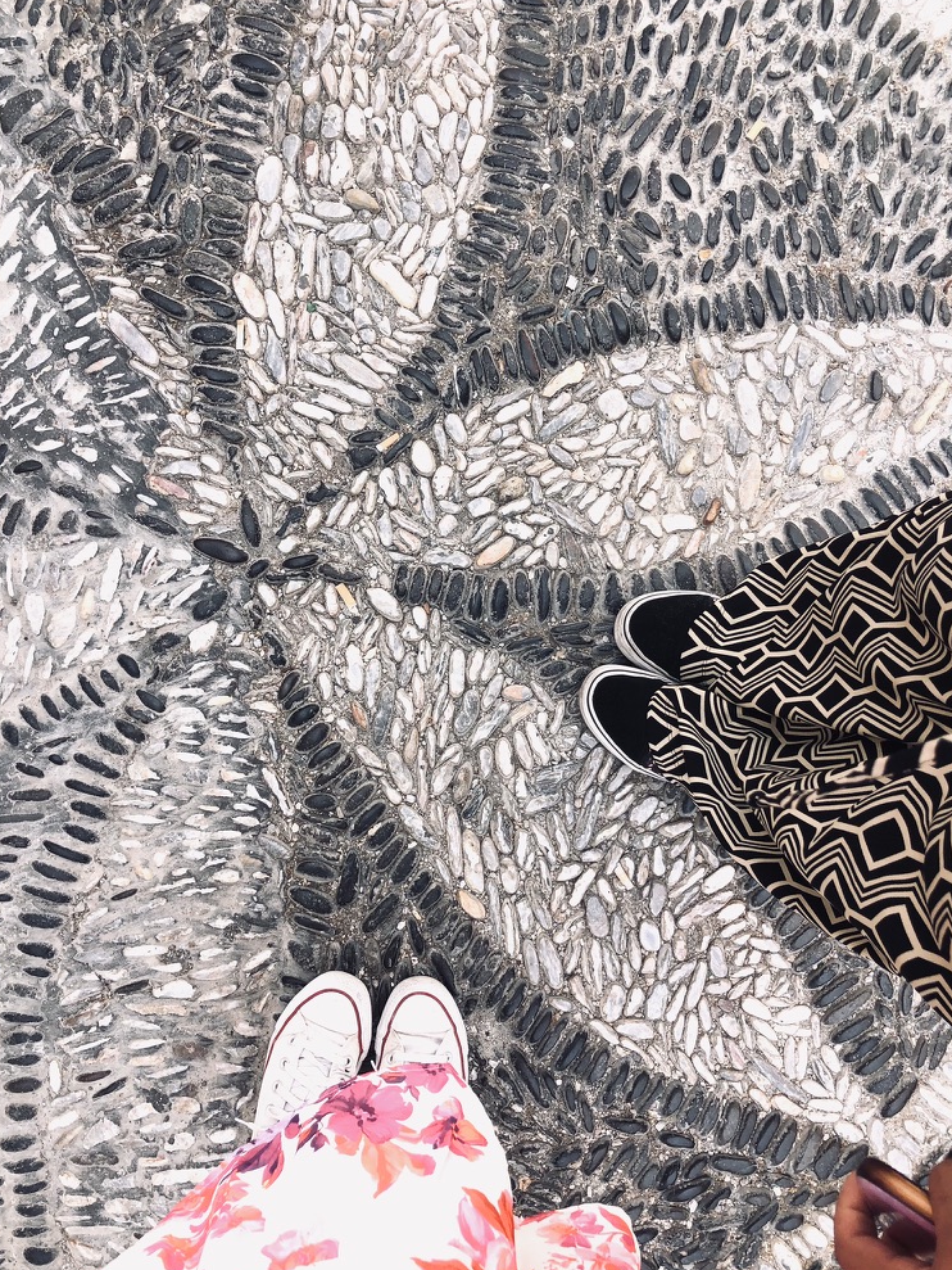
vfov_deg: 61.6
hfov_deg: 48.2
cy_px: 648
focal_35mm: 29
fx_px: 1063
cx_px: 461
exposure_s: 1/428
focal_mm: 3.99
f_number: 1.8
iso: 20
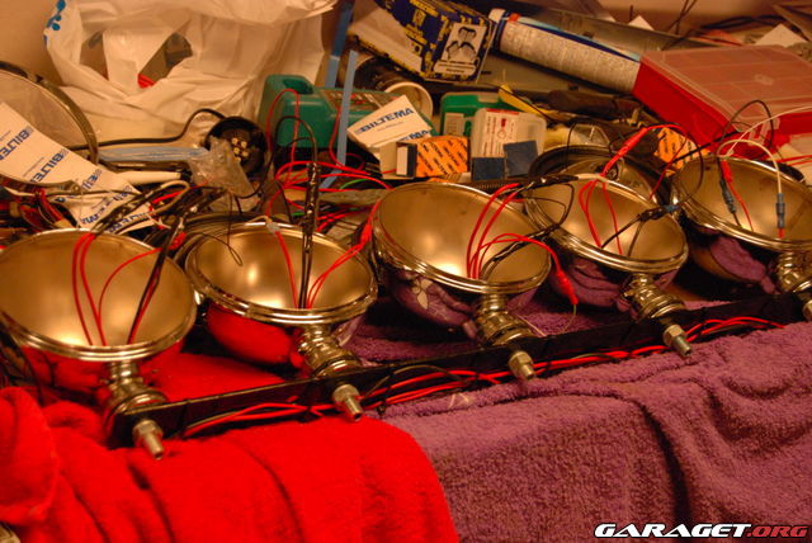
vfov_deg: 18.2
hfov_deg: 27.0
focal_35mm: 75
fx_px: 1693
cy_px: 272
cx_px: 406
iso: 1250
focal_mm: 50
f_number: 5.6
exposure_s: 1/40
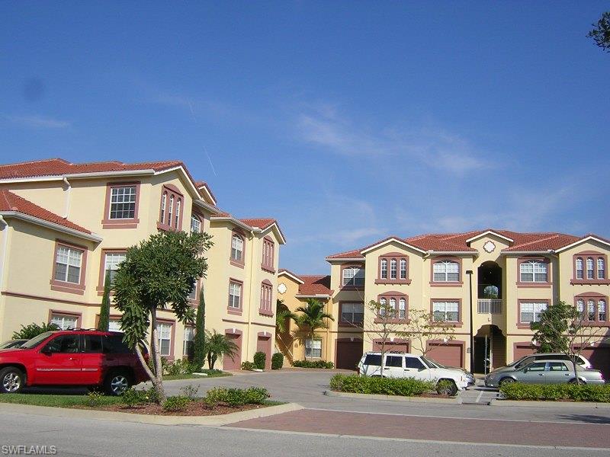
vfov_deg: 39.7
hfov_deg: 51.4
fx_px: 634
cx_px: 305
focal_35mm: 36
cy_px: 228
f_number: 5.2
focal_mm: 4.7
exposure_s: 1/610
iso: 100
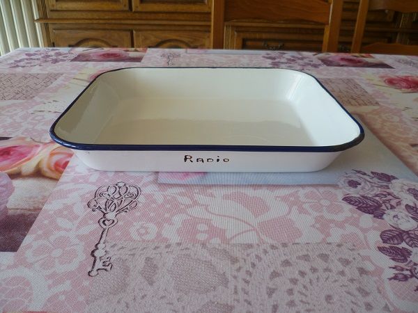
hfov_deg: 63.4
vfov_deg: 49.7
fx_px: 338
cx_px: 209
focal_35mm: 28
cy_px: 156
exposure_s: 1/60
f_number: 2.8
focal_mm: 5
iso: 80
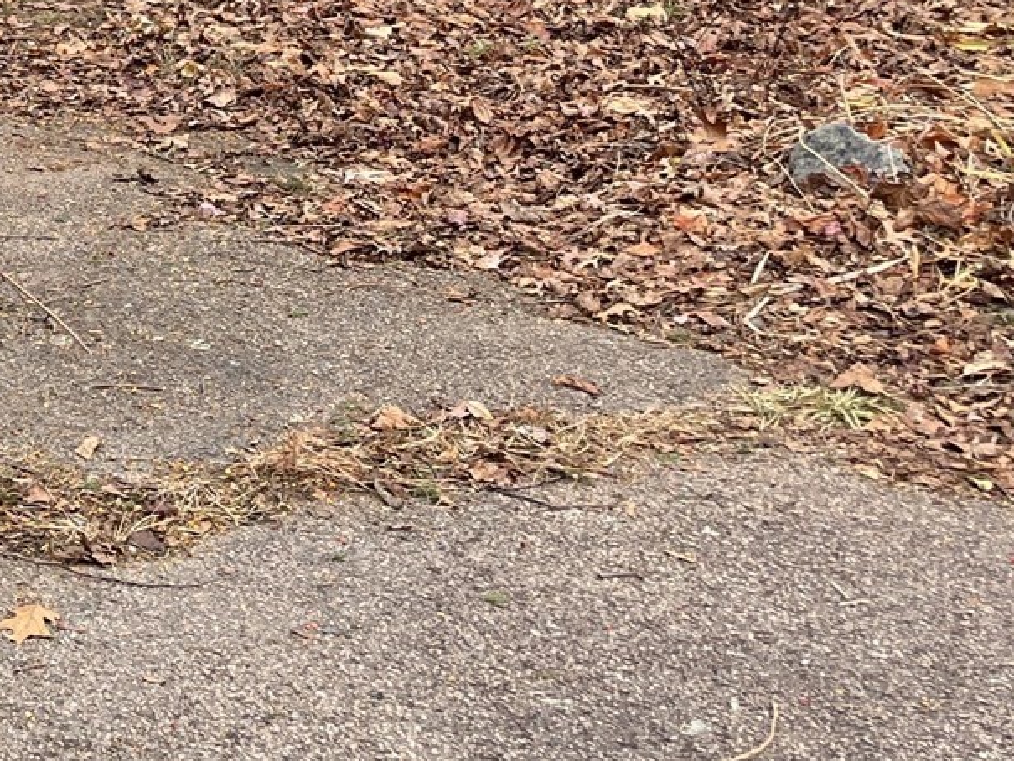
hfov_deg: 20.5
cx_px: -272
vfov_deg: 15.5
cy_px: -380
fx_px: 2578
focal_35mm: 88
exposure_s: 1/121
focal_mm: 5.1
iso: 50
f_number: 1.6
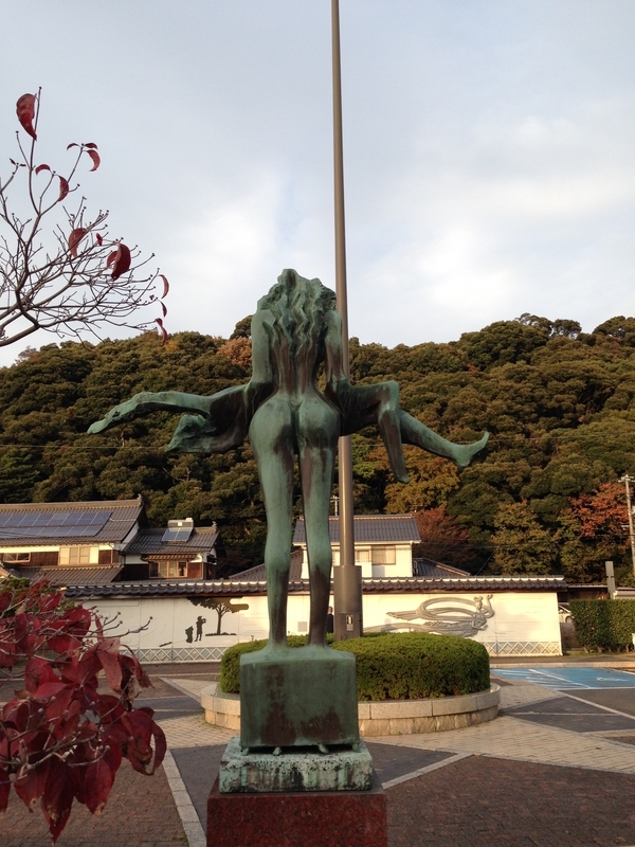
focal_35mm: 33
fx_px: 807
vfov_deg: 55.4
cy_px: 424
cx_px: 318
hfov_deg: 42.9
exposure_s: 1/311
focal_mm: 4.12
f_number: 2.4
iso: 50
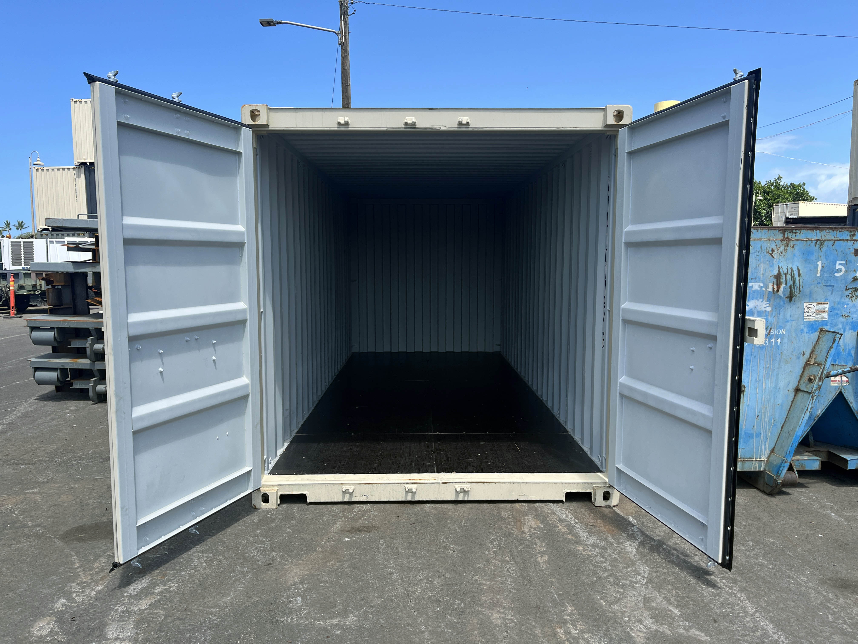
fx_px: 644
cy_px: 322
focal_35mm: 26
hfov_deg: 67.3
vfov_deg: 53.1
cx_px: 429
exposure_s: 1/2309
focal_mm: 5.1
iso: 50
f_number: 1.6
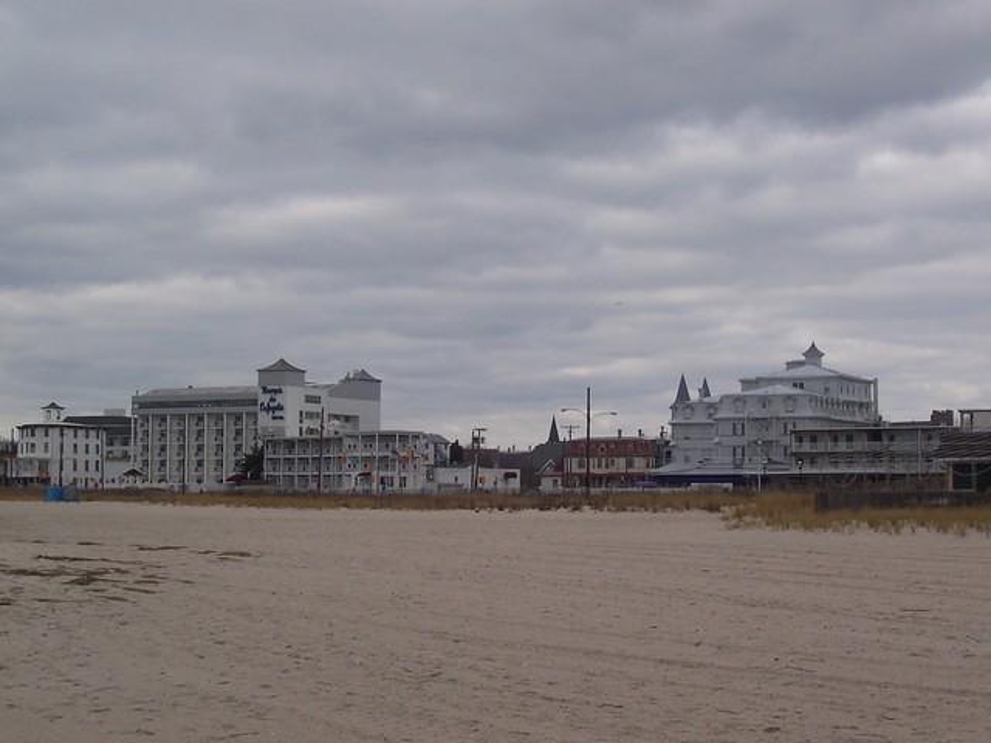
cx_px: 496
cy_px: 372
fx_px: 1632
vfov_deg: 25.7
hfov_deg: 33.8
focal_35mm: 57
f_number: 6.7
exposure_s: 1/250
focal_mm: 8.6
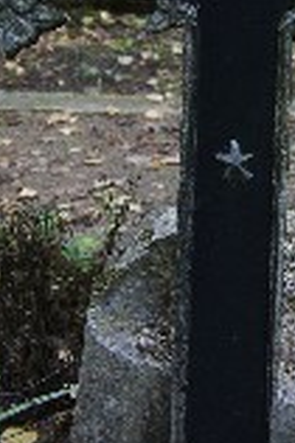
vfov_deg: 19.7
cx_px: 219
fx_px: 1269
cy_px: 114
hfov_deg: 13.2
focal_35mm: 103
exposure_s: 1/50
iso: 100
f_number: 3.5
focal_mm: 18
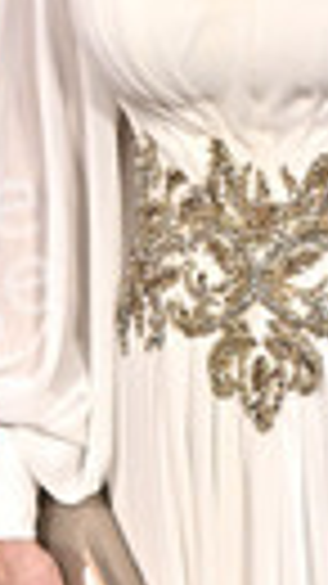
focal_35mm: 126
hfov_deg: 9.6
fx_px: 1951
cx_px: 315
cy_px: 63
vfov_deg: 16.8
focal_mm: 39
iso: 2500
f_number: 5.6
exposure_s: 1/320
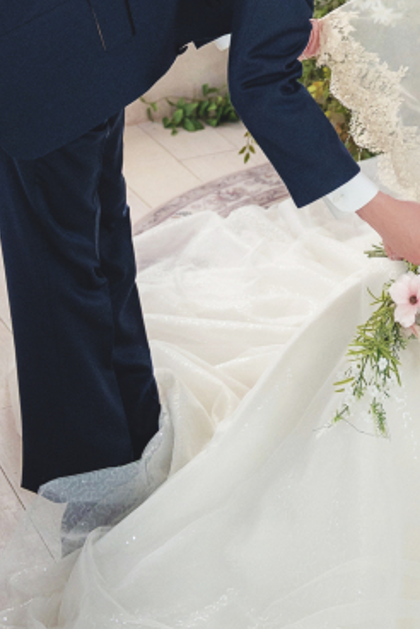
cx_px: 580
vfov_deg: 15.6
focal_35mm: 127
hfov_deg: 10.5
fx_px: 2222
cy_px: -87
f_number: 3.2
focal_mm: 39
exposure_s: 1/160
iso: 800
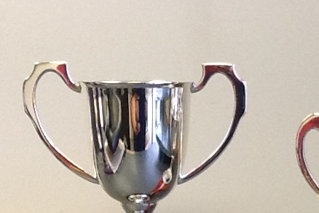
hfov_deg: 27.0
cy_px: 256
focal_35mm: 73
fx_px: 647
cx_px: 267
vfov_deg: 17.8
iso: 125
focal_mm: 2.03
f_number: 2.4
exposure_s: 1/30
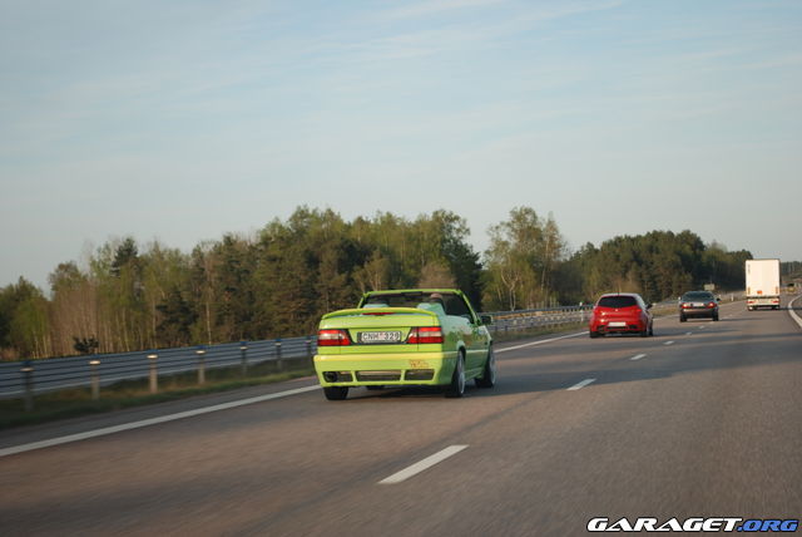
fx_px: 1840
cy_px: 268
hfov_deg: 24.6
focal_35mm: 82
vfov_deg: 16.6
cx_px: 401
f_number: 5.6
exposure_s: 1/125
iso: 100
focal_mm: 55
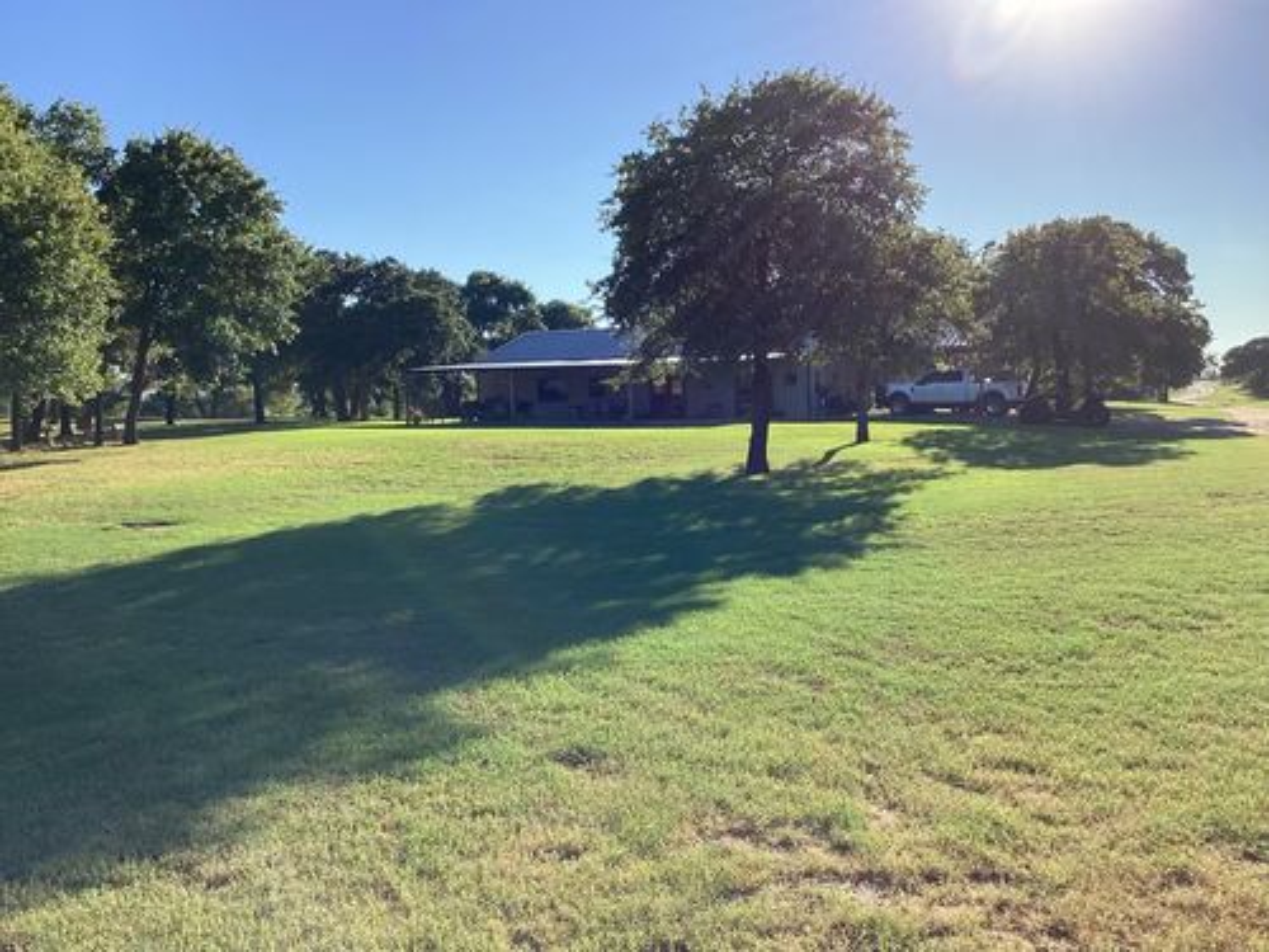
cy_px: 476
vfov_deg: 45.4
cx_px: 634
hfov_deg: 58.4
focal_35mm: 31
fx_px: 1136
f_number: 2.4
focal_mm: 3.3
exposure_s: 1/994
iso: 25
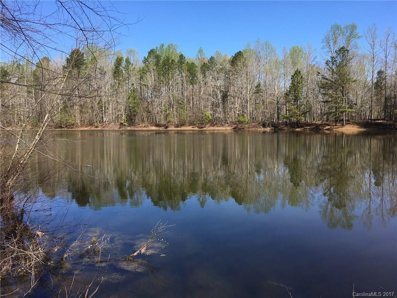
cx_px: 198
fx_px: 333
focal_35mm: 29
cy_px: 149
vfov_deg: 48.2
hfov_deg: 61.7
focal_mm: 4.15
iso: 25
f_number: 2.2
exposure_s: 1/1012
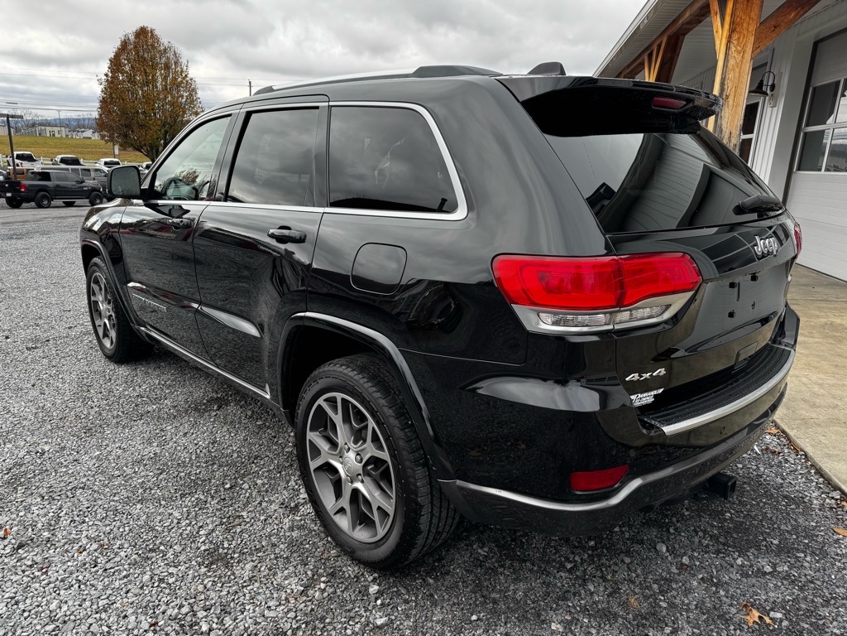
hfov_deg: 71.6
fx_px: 587
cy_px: 318
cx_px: 424
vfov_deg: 56.8
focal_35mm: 24
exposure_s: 1/633
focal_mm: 6.76
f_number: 1.78
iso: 80
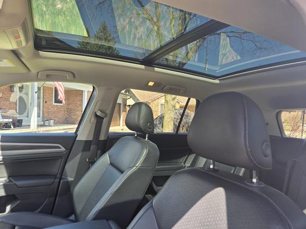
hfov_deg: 73.9
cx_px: 153
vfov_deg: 58.9
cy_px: 114
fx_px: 203
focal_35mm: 23
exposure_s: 1/180
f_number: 1.8
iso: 50
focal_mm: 5.4
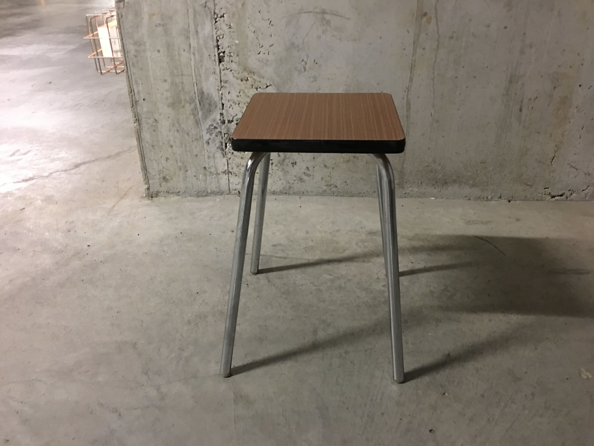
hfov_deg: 61.7
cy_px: 223
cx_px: 297
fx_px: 498
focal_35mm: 29
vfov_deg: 48.2
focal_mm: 4.15
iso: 100
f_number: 2.2
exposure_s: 1/4
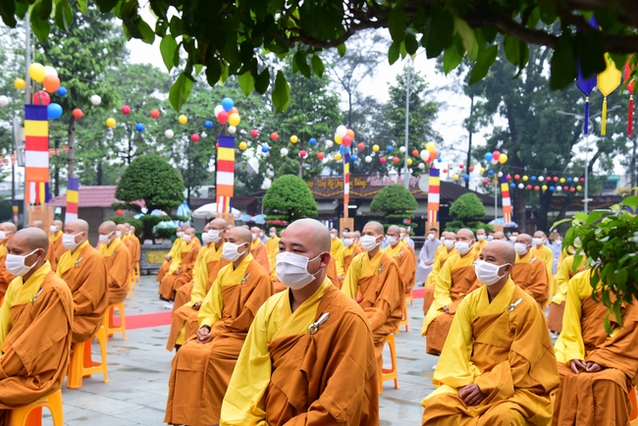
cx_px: 319
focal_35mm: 44
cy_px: 213
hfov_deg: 44.5
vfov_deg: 30.5
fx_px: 780
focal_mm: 44
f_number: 6.3
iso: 400
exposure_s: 1/30
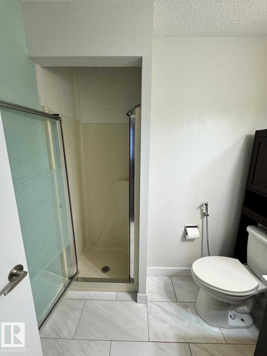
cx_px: 134
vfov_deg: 102.1
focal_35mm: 14
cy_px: 178
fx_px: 144
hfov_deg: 85.7
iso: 250
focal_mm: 2.22
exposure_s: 1/120
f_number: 2.2
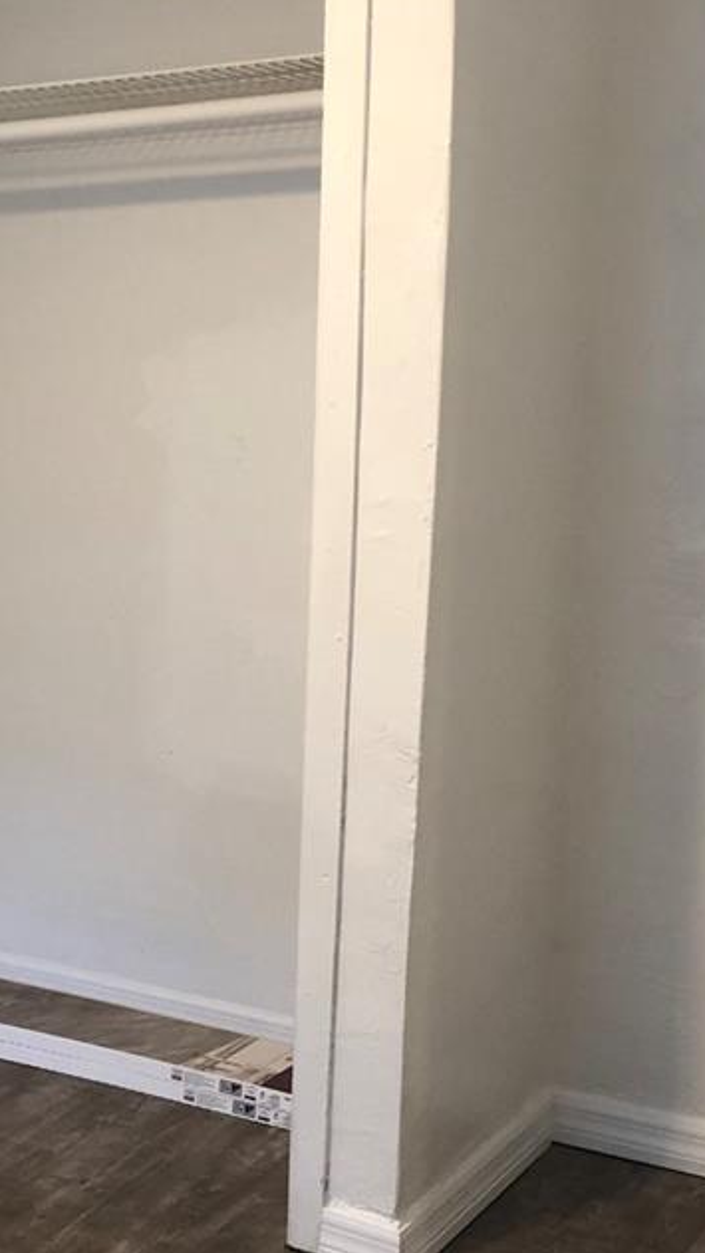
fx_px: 1927
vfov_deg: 35.9
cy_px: 763
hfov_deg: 20.1
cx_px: 2
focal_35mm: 58
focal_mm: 4
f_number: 1.8
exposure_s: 1/24
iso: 40
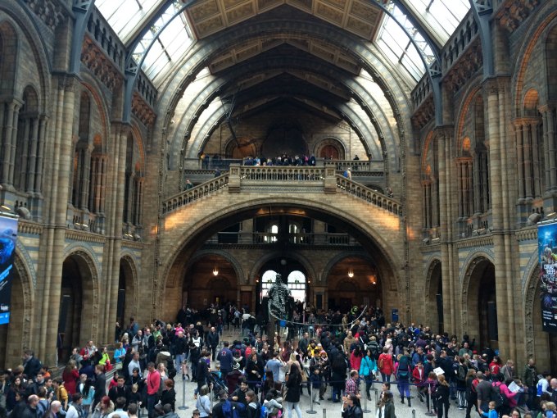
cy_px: 209
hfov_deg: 61.7
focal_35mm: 29
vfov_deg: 48.2
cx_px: 278
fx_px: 467
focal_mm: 4.15
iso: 80
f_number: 2.2
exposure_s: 1/30
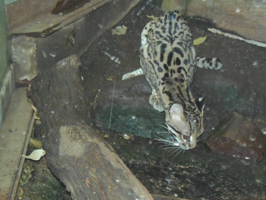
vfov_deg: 19.9
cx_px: 133
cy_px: 100
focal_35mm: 74
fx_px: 569
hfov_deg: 26.3
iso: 400
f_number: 4.2
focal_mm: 13.7
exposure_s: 1/30
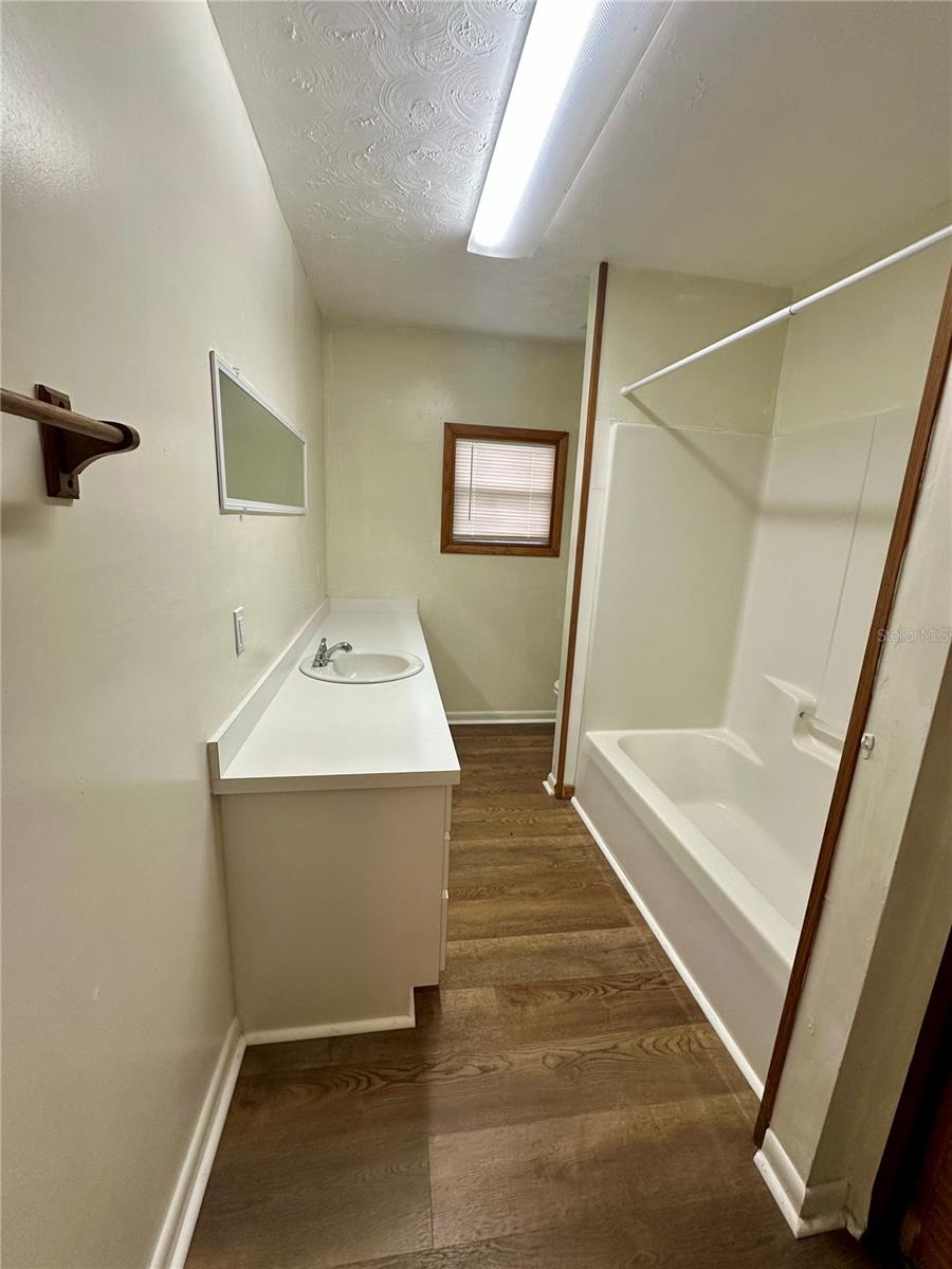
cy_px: 634
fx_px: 513
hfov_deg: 85.7
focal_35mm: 14
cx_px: 476
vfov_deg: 102.1
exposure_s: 1/120
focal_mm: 2.22
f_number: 2.2
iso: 160
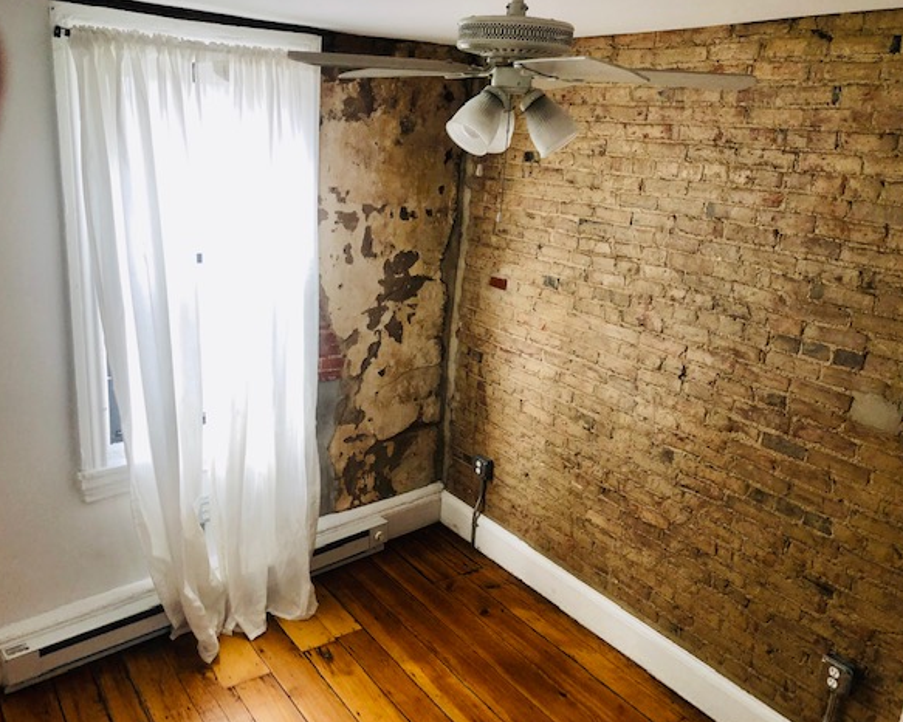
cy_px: 356
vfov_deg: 48.5
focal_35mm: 30
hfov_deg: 58.8
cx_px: 427
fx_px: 801
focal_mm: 3.99
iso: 25
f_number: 1.8
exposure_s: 1/40
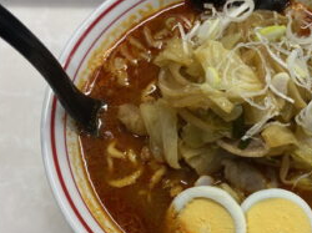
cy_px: 134
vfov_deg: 36.7
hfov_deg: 46.6
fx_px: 351
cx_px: 225
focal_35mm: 39
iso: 125
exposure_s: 1/100
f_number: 1.8
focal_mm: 4.25
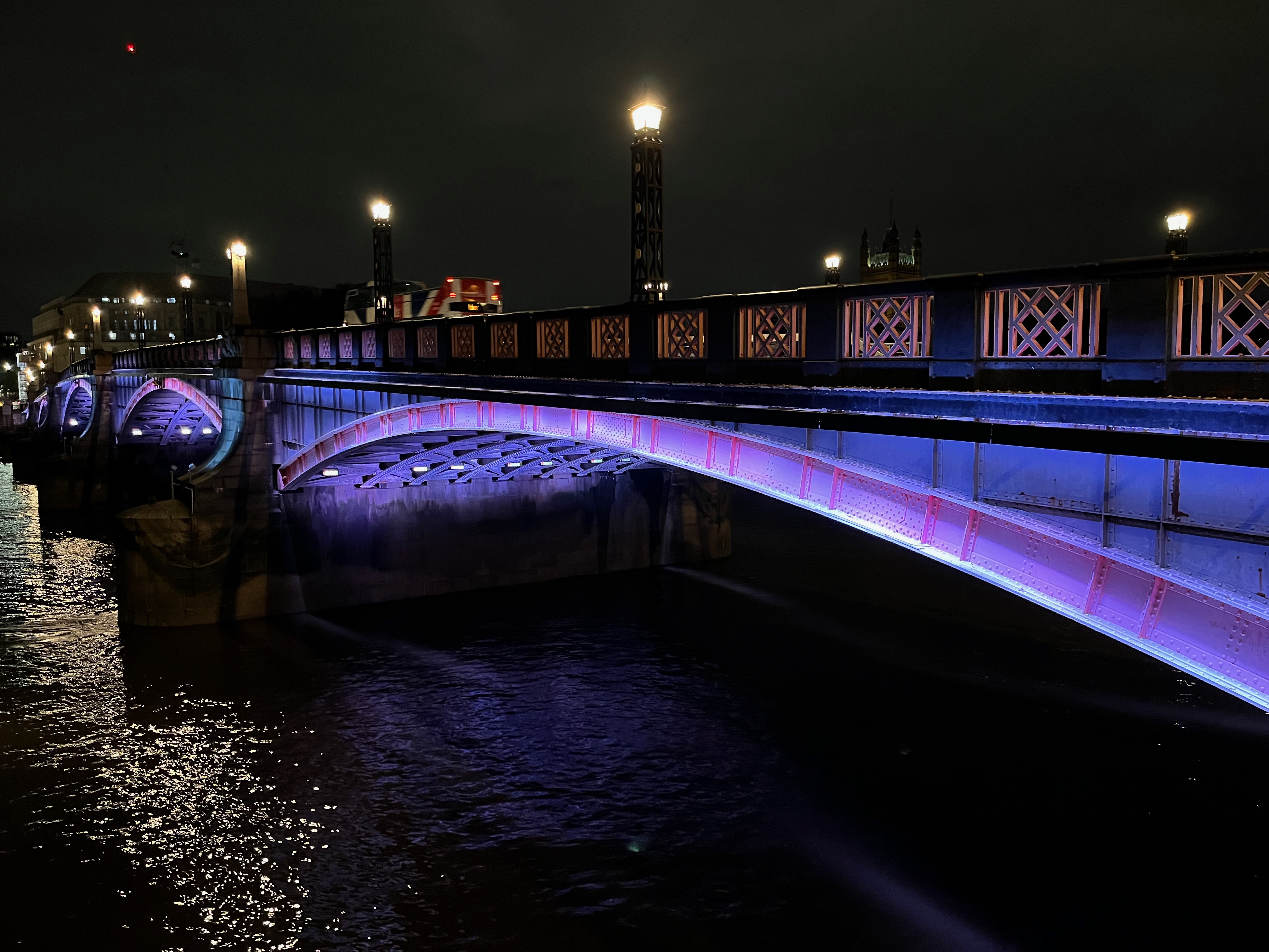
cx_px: 634
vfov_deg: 53.1
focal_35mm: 26
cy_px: 476
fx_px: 953
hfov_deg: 67.3
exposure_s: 1/25
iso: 640
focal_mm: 5.1
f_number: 1.6
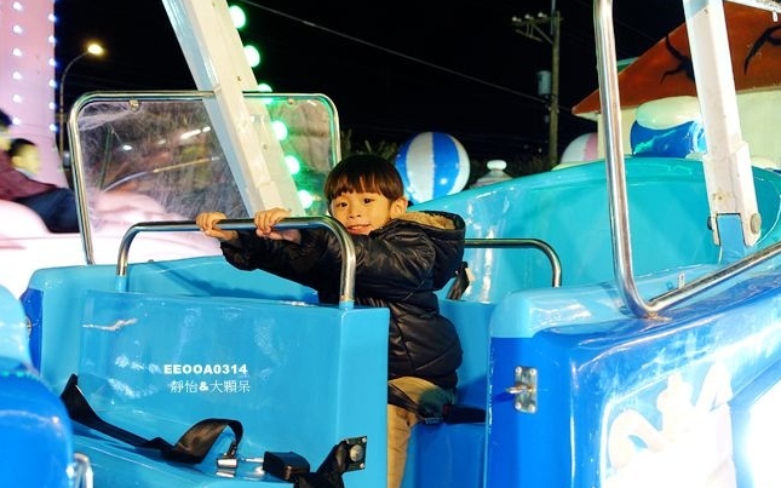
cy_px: 260
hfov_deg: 51.5
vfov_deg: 33.6
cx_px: 392
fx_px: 809
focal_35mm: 38
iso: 320
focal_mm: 13.72
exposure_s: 1/40
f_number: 2.8
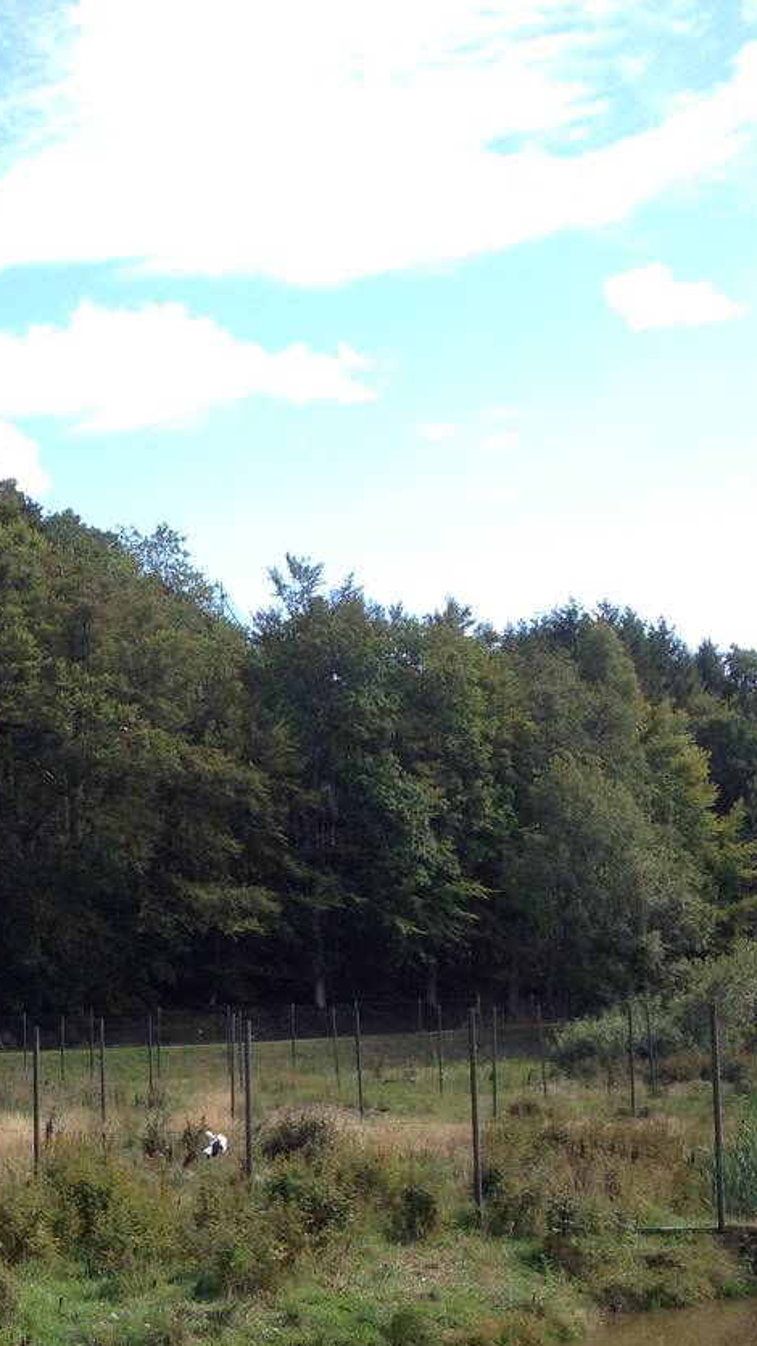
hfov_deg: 15.8
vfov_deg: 28.7
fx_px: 2606
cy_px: 952
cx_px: -177
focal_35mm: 73
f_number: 2.4
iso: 50
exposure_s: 1/657
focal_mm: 4.28
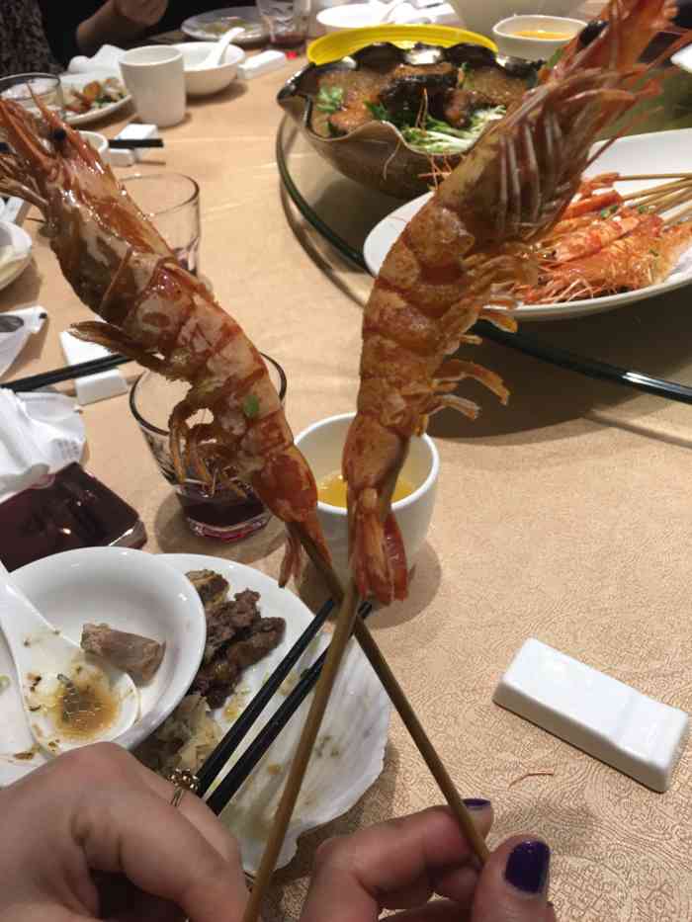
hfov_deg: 48.2
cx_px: 346
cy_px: 461
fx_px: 773
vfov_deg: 61.7
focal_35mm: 29
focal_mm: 4.15
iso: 50
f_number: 2.2
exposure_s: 1/17
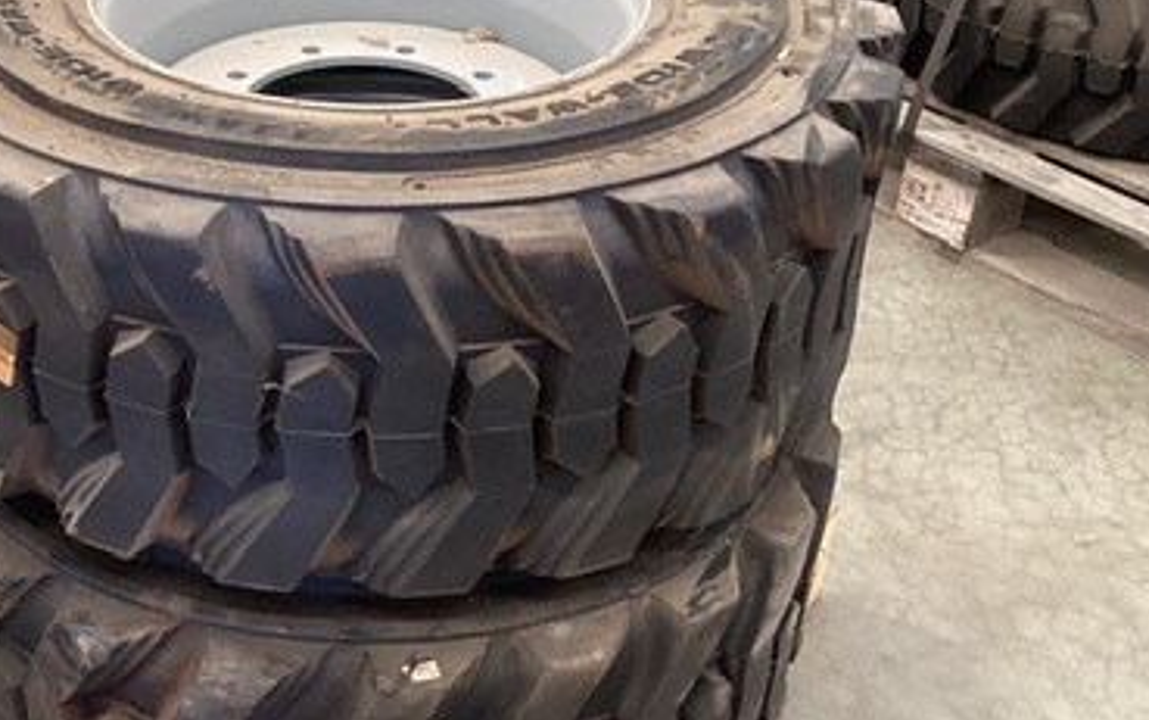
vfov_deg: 22.8
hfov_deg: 34.8
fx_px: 1786
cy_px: 377
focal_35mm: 57
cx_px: 277
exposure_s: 1/50
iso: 160
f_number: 2.4
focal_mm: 3.3
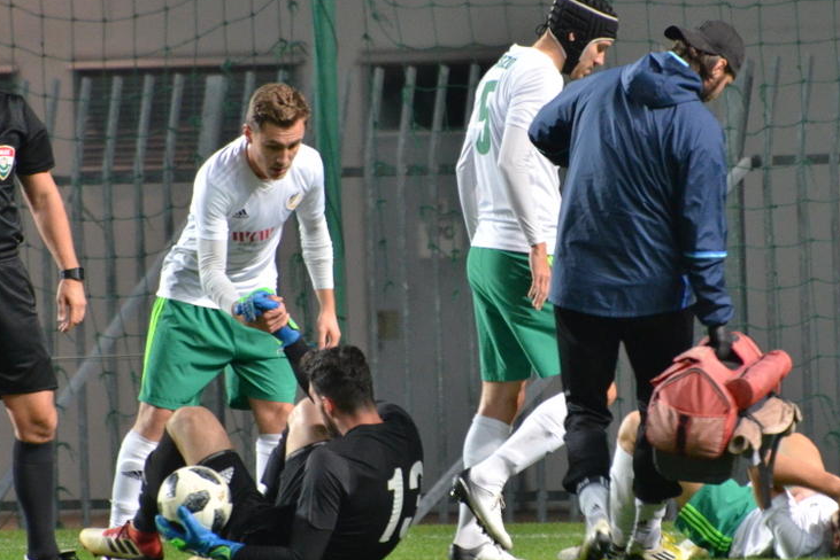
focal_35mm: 737
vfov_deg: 1.9
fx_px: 17203
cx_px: 498
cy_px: 246
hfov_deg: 2.8
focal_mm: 300
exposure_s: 1/160
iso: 2000
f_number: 5.6
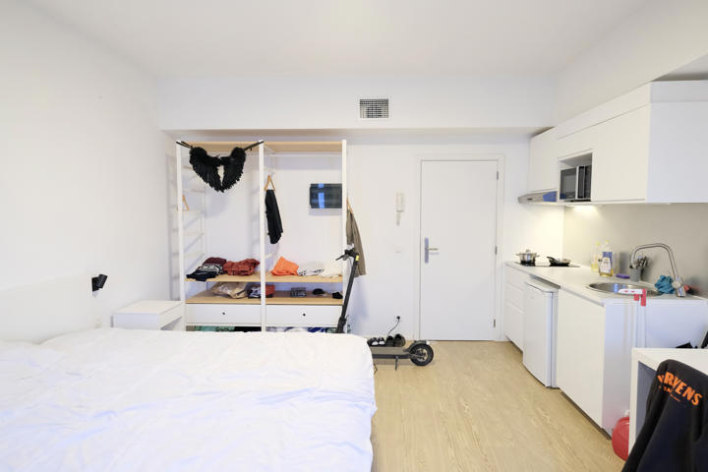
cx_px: 354
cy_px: 236
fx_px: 354
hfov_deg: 90.0
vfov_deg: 67.4
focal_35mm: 18
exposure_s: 1/30
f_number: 4
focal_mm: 12
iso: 3200
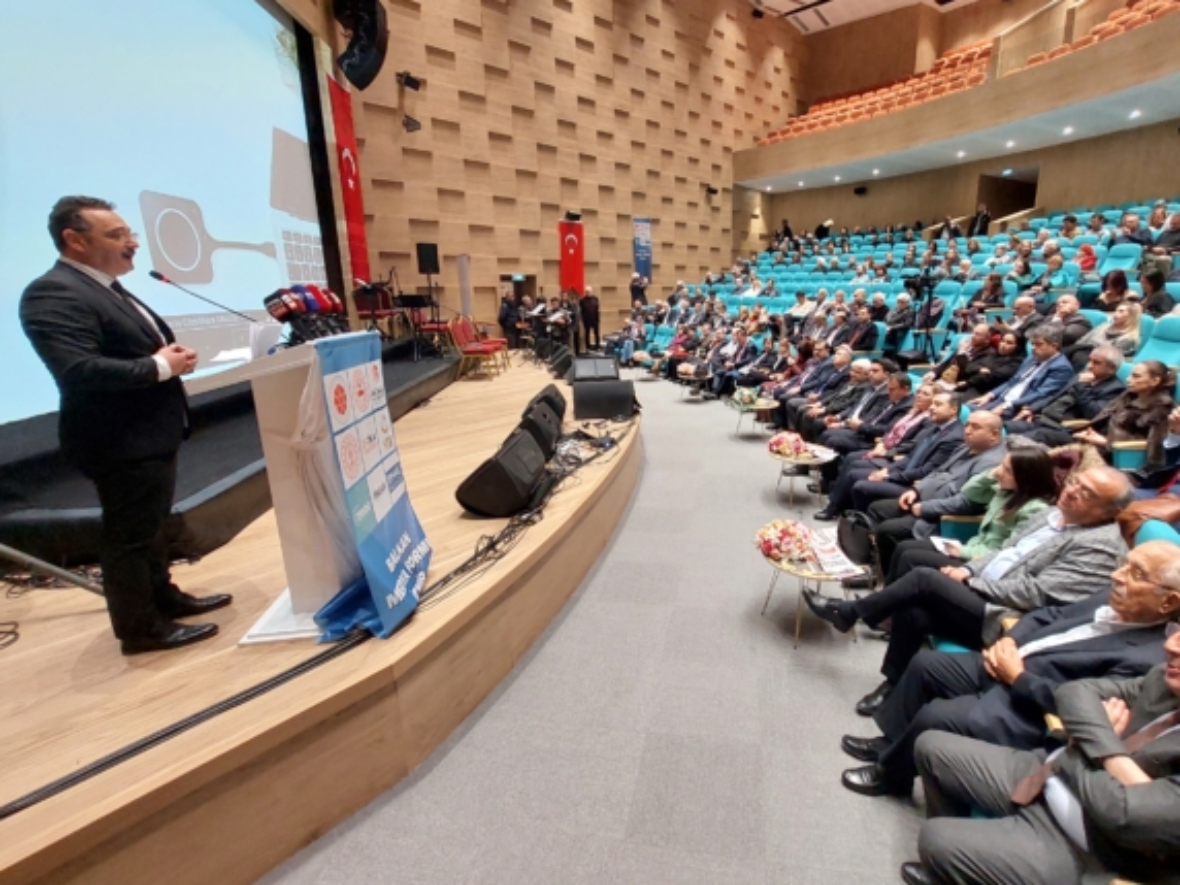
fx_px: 511
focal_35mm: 15
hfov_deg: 97.7
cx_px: 664
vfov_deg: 81.6
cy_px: 407
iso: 250
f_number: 2.2
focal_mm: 1.74
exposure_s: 1/33
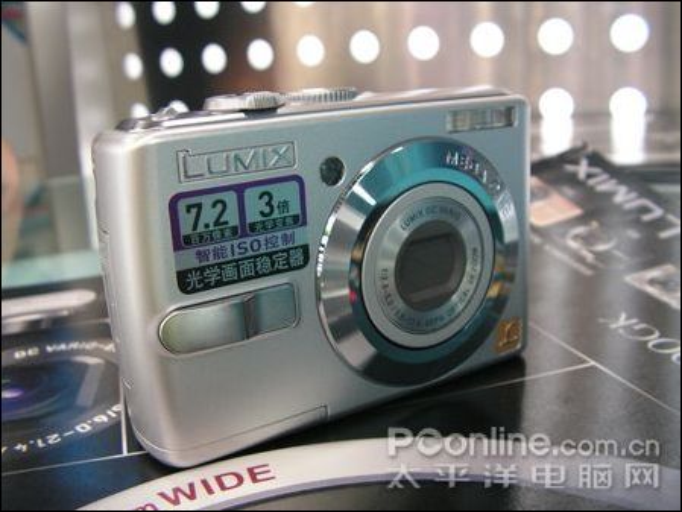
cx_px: 341
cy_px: 256
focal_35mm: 36
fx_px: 709
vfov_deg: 39.7
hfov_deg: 51.3
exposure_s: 1/25
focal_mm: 6
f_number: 3.2
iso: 200
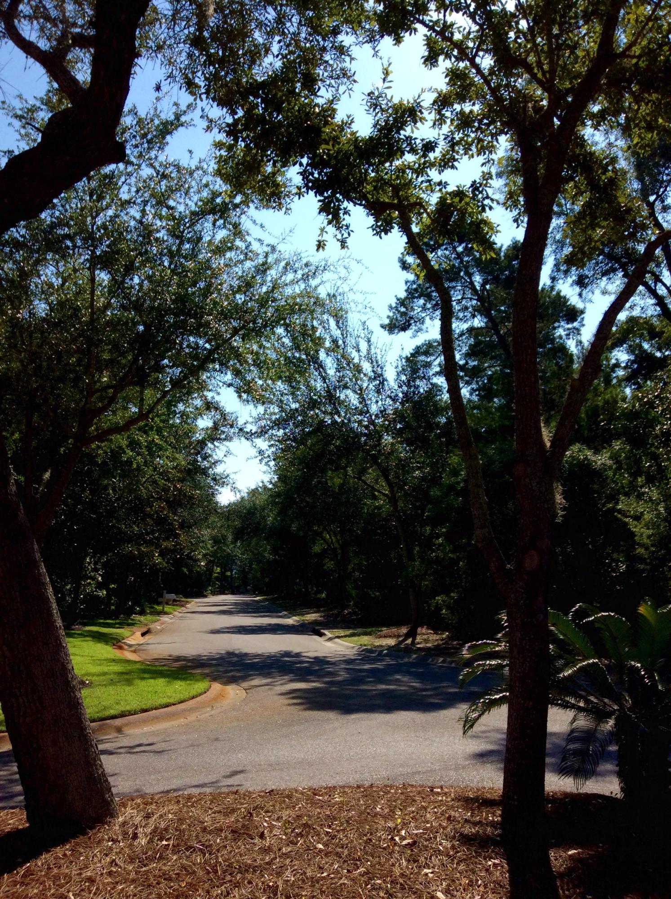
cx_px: 336
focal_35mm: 32
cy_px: 450
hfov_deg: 44.0
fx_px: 830
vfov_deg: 56.9
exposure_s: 1/2119
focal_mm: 3.3
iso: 32
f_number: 2.4
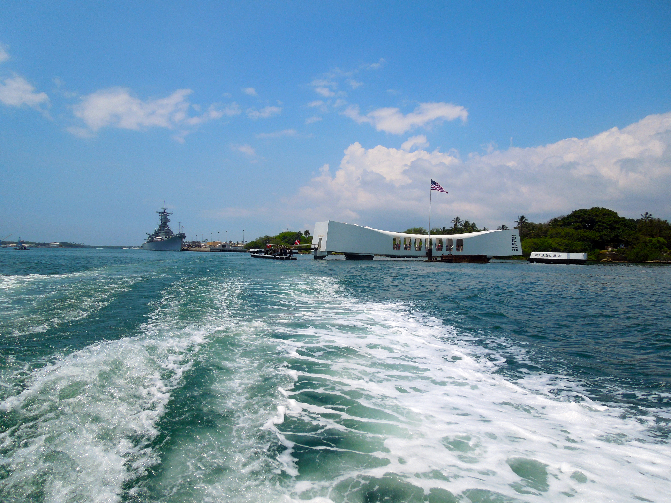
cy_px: 252
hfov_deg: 69.4
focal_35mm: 25
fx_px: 485
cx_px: 336
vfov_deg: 54.9
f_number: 6.6
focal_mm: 4.5
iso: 100
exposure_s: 1/800
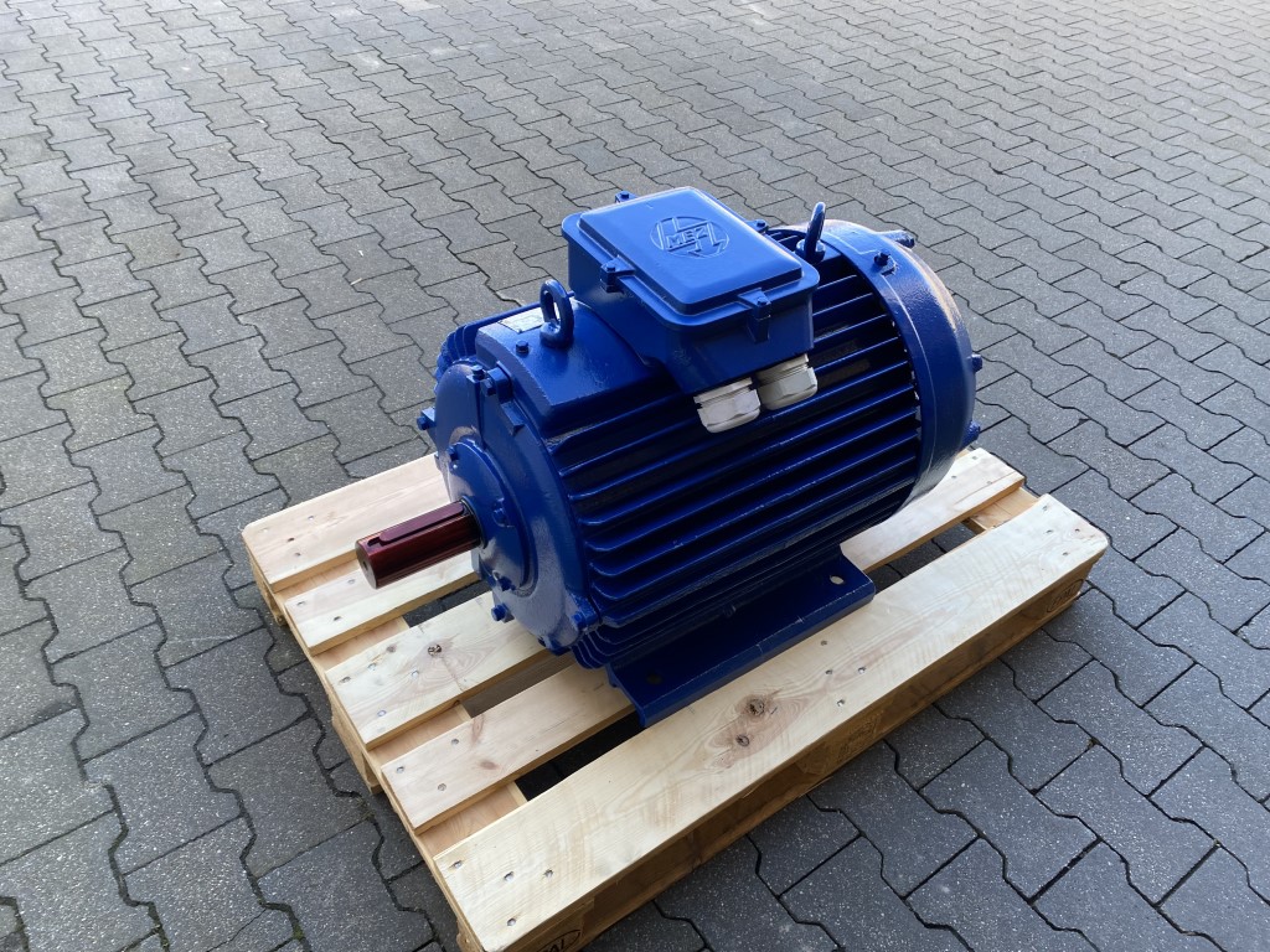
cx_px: 635
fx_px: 954
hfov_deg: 67.3
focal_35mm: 26
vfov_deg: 53.1
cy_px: 476
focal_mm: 4.25
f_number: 1.8
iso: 50
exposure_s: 1/121
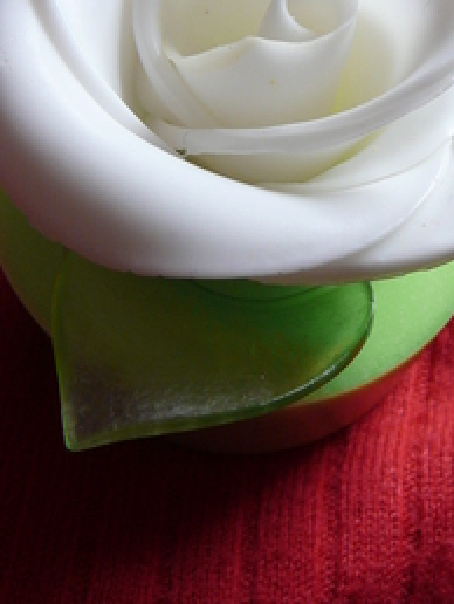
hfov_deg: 24.0
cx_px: 269
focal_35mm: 61
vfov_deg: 31.1
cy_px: 157
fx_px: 1065
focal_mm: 5.2
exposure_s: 1/40
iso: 100
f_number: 2.8
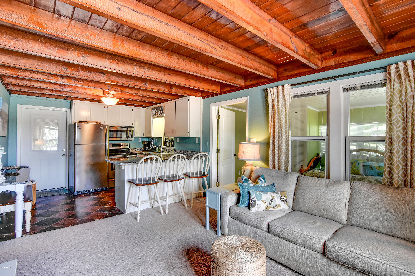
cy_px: 138
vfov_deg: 72.0
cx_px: 208
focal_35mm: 16
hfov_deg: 95.0
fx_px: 190
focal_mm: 11
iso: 200
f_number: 8
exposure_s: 1/13
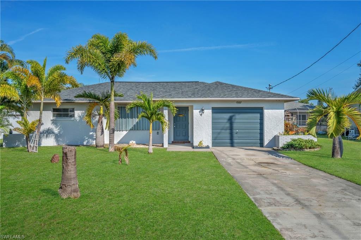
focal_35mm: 35
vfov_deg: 37.8
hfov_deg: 54.4
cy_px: 120
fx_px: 351
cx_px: 180
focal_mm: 35
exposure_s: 1/400
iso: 800
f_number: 9
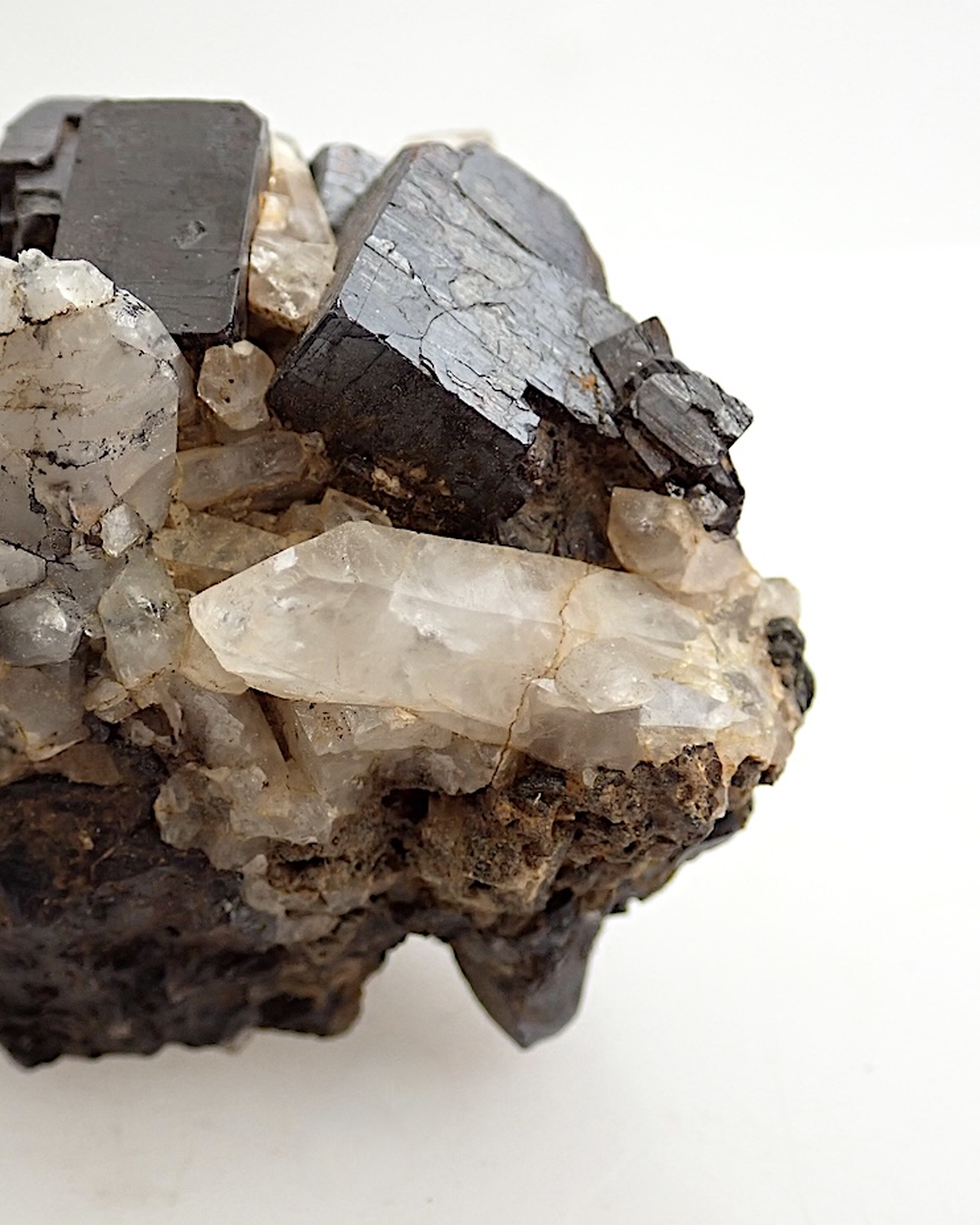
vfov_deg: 34.8
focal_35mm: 54
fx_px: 1959
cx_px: 175
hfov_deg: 27.4
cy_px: 618
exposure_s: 1/40
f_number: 2.8
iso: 320
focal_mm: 7.31
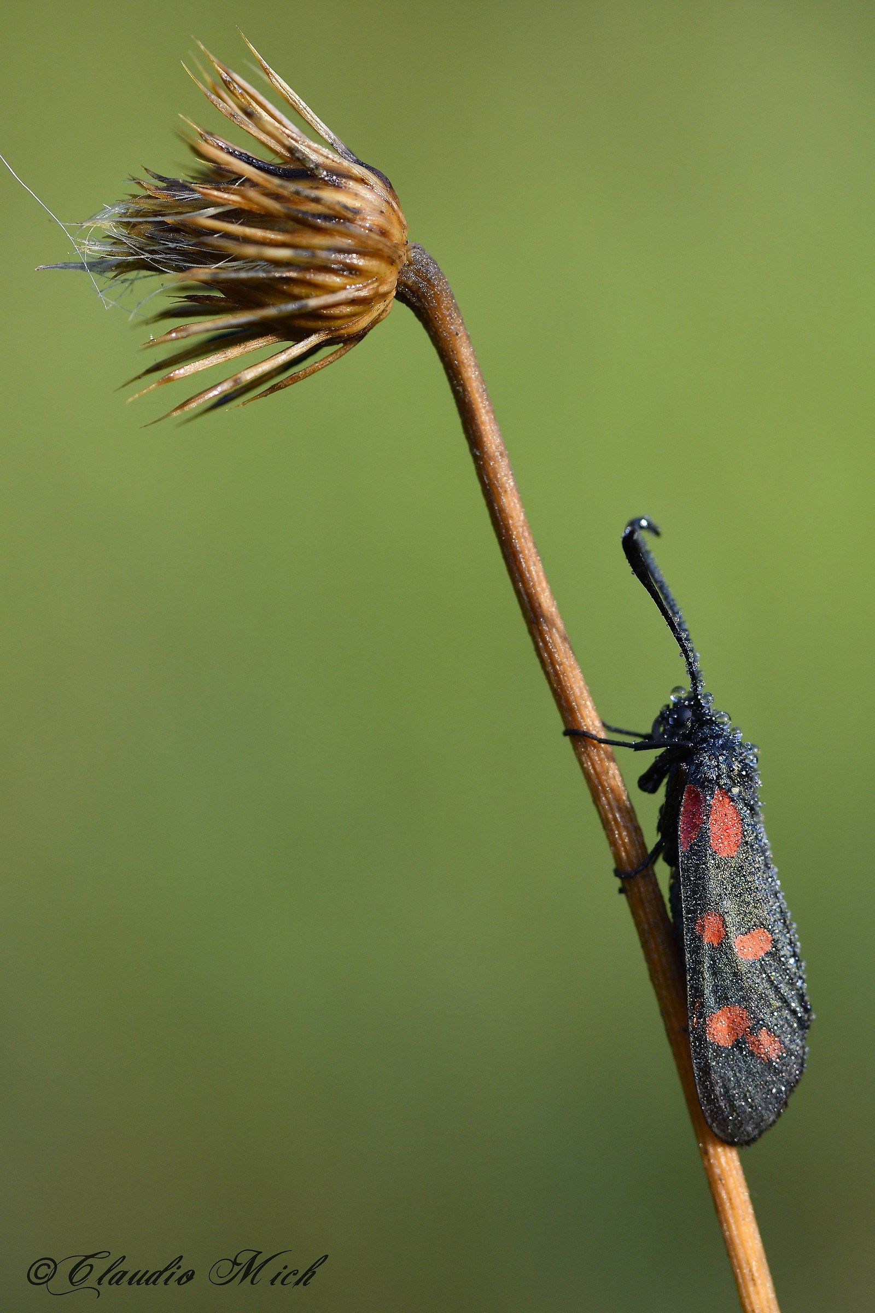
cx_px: 438
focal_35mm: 158
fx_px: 5742
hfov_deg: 8.7
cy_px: 656
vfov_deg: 13.0
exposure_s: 1/320
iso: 400
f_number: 8
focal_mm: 105
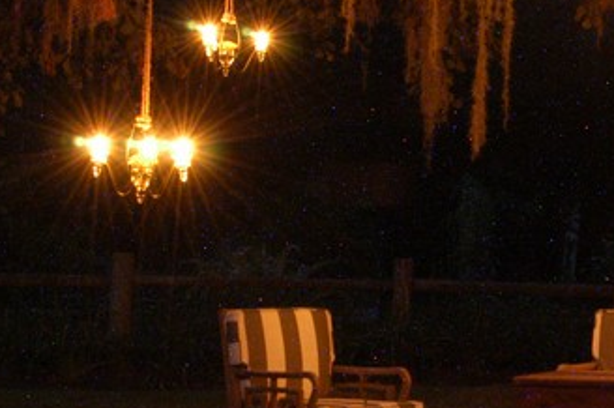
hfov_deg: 15.0
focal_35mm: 131
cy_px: 205
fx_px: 2232
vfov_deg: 10.4
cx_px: 786
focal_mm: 28
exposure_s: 30
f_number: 10
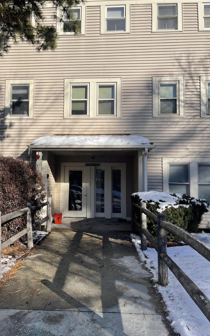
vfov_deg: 68.4
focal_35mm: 27
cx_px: 88
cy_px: 168
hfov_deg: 45.9
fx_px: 247
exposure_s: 1/3257
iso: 32
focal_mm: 5.1
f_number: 1.6
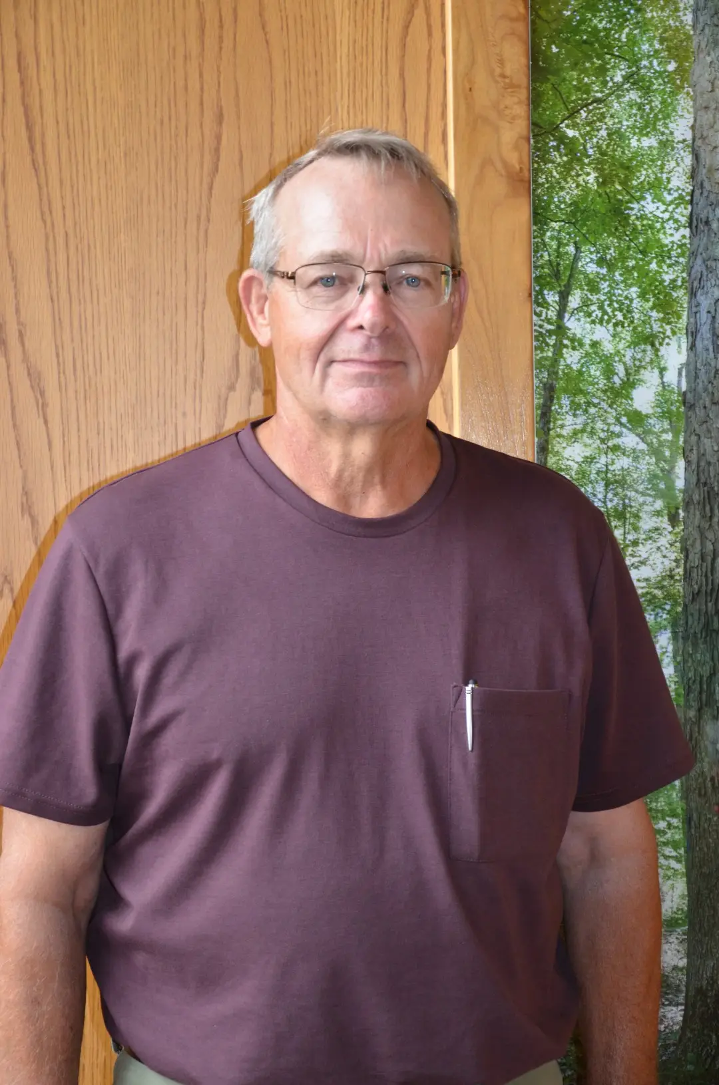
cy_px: 542
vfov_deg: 27.0
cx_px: 360
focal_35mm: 75
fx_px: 2257
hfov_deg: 18.1
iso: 800
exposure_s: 1/60
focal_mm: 50
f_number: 5
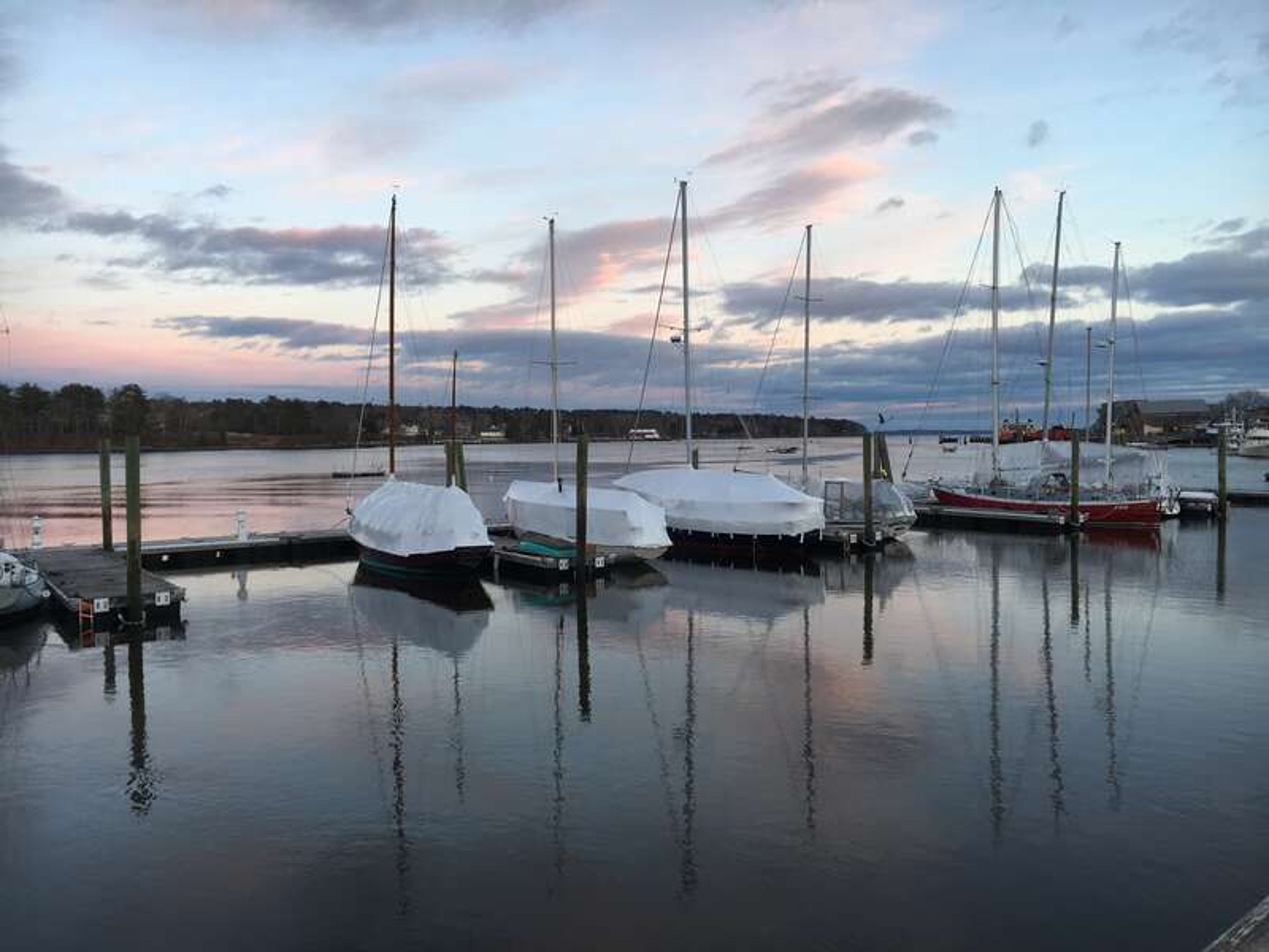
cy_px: 476
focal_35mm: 29
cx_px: 634
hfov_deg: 61.7
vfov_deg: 48.2
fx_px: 1063
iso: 25
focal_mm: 4.15
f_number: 2.2
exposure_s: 1/60
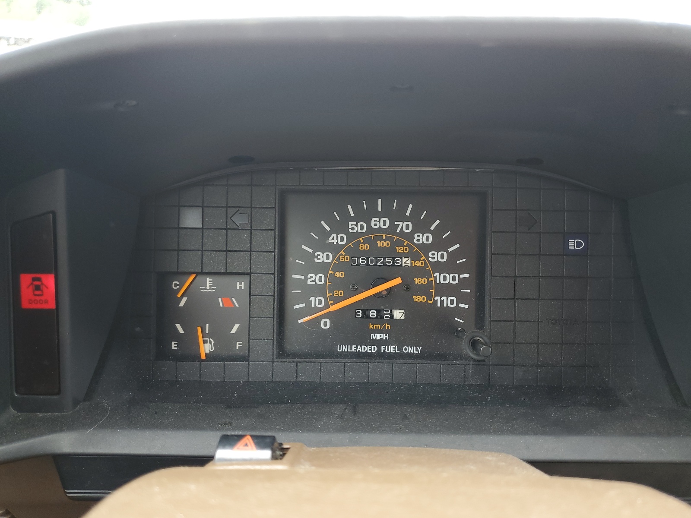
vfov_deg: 53.1
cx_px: 346
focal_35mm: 26
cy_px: 259
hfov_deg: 67.3
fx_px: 519
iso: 59
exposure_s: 1/120
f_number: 1.5
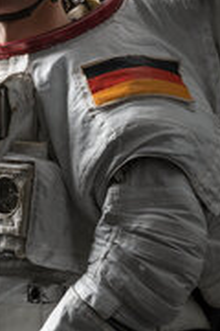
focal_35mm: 236
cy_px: 189
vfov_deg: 8.7
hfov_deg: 5.8
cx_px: 49
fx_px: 2163
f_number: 11
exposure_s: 1/180
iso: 125
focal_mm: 85
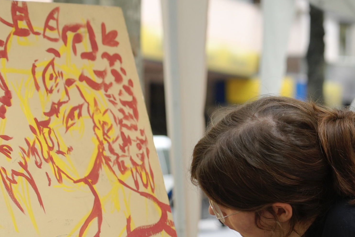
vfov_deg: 7.5
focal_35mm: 183
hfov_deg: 11.2
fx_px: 1804
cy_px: 233
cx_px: 174
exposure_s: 1/200
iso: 320
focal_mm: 78
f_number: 4
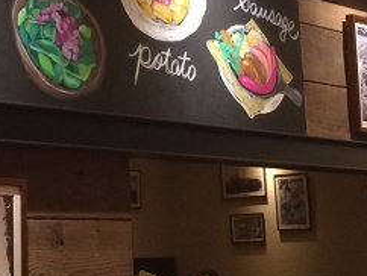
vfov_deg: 13.0
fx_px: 1210
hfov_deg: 17.1
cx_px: 83
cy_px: 67
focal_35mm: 114
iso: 250
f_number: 2.2
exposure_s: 1/30
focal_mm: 4.12
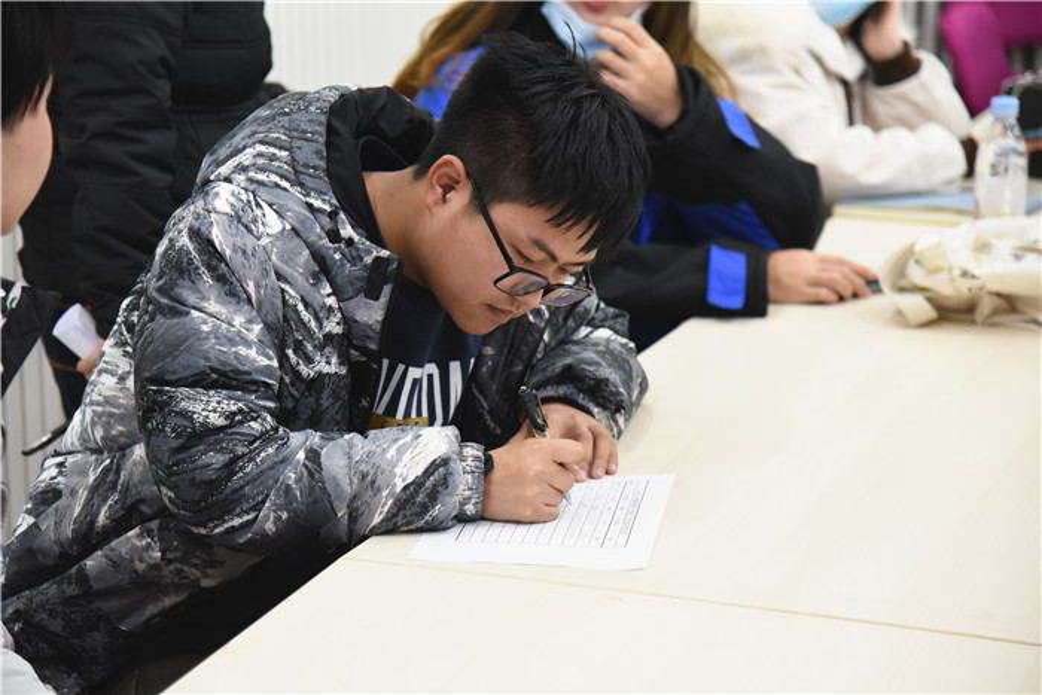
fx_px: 2837
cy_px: 348
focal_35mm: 98
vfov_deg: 14.0
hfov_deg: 20.8
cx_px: 521
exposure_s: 1/80
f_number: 4
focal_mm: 98
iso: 2500
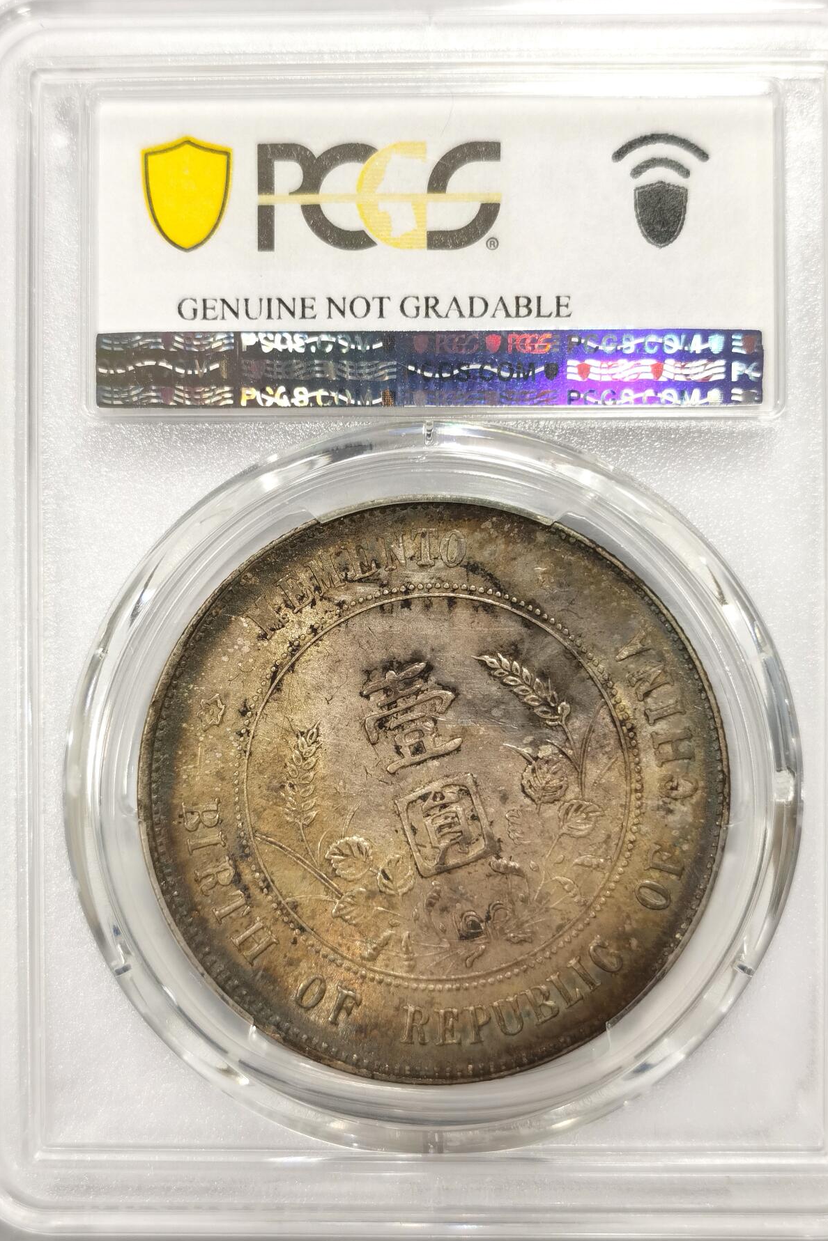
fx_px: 1966
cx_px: 431
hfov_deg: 23.8
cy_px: 619
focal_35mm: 57
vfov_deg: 35.1
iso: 160
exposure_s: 1/100
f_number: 16
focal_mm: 5.56
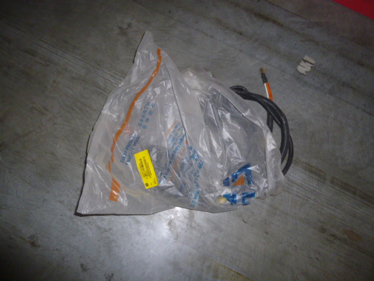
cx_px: 187
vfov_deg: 54.9
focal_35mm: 25
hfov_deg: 69.4
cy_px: 140
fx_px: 270
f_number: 3.1
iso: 200
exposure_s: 1/60
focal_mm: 4.5
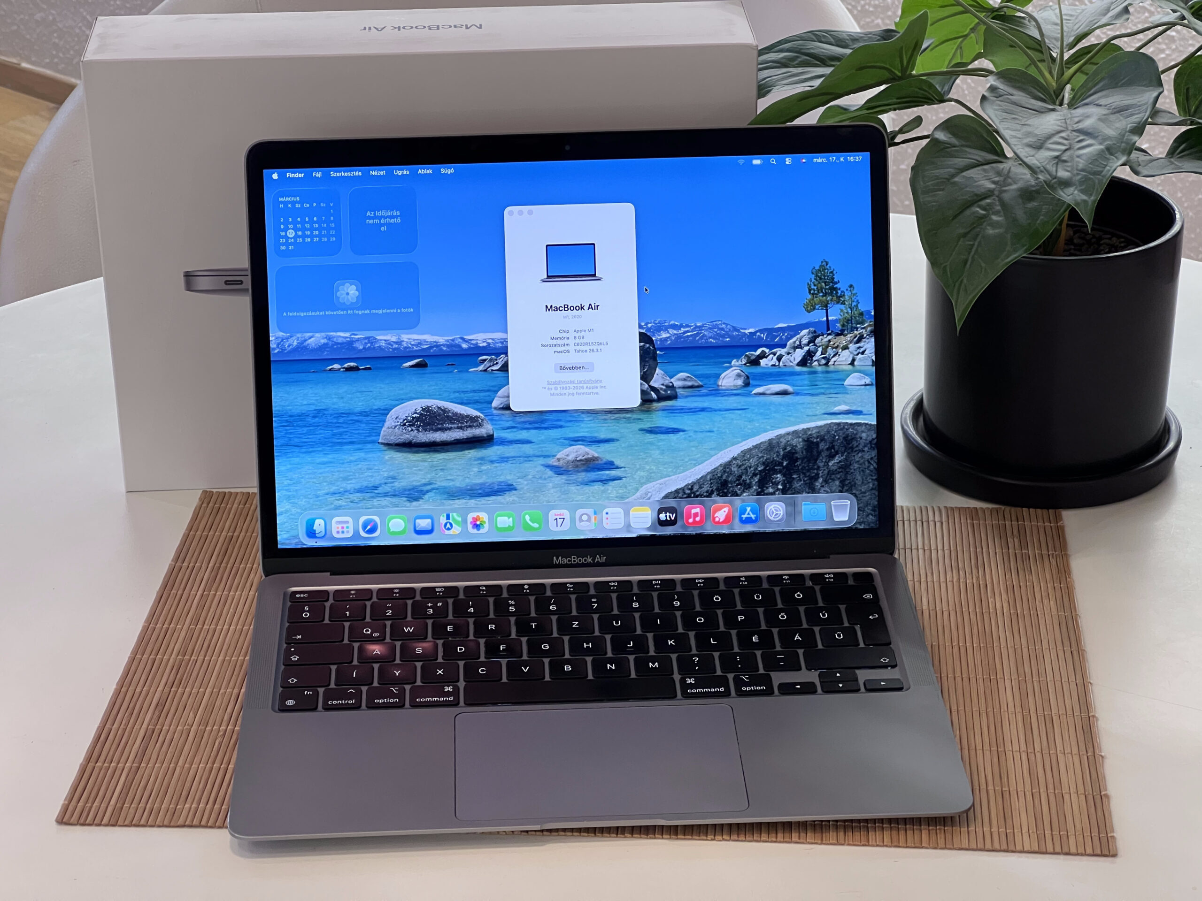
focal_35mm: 77
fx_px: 2674
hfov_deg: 25.3
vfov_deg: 19.1
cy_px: 450
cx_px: 601
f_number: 2.8
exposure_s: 1/60
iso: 320
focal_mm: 9
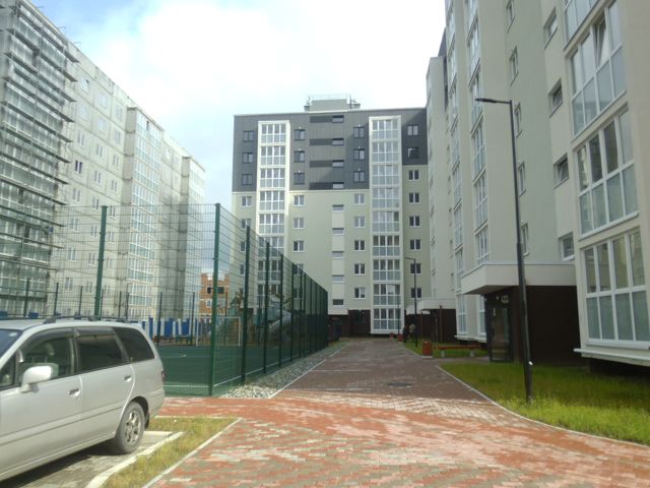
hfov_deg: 67.3
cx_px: 325
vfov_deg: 53.1
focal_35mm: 26
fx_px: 488
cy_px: 244
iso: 100
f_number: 7.9
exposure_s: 1/200
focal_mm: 4.7
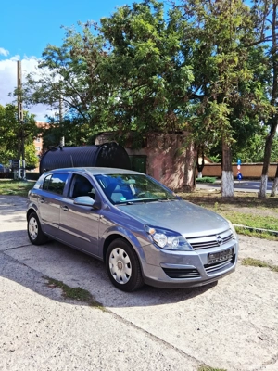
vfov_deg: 67.3
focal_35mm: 26
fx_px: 278
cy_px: 186
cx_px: 139
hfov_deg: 53.1
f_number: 1.8
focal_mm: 3.98
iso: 25
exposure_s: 1/373
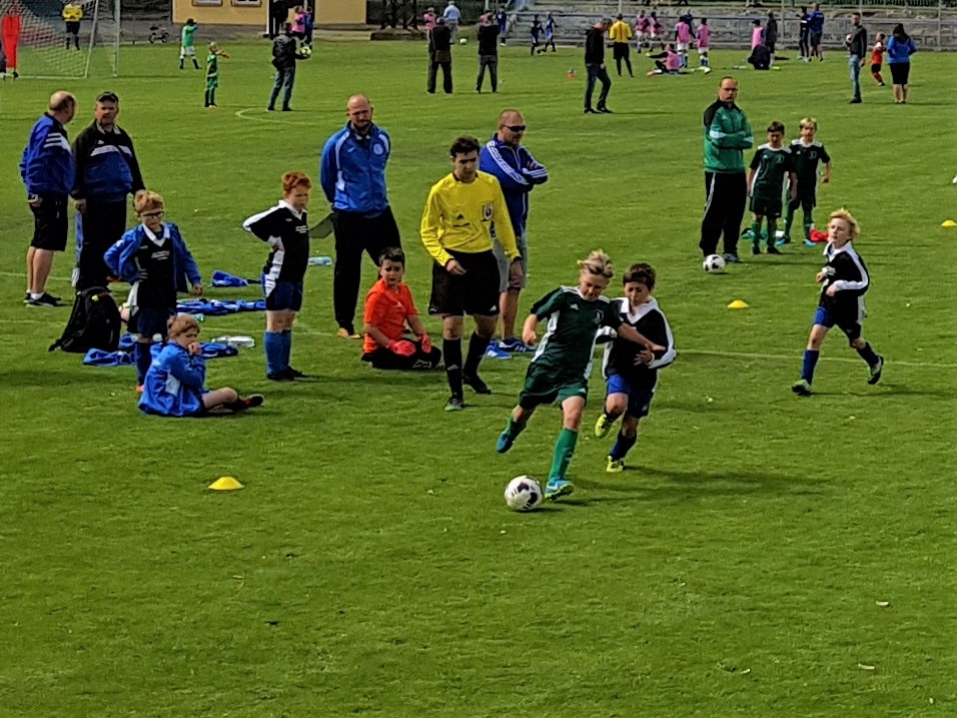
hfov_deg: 67.3
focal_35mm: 26
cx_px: 478
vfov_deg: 53.1
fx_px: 719
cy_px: 359
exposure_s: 1/3248
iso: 40
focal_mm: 4.2
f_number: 1.7
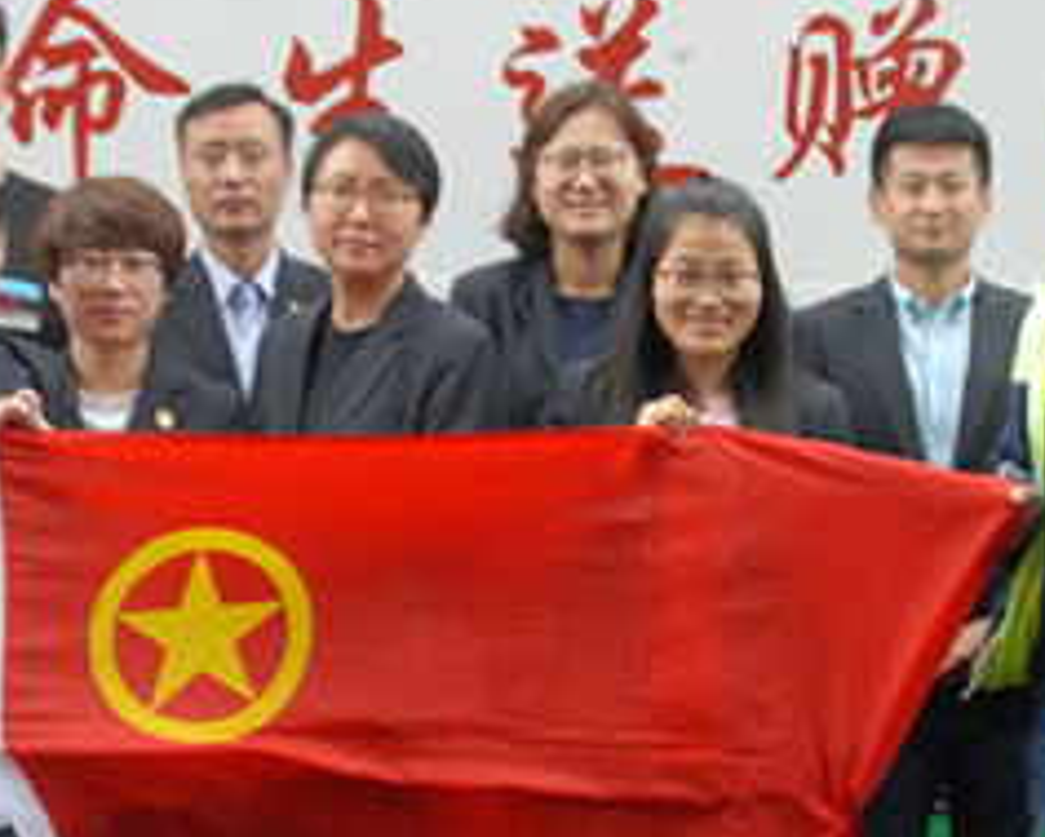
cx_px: 527
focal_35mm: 100
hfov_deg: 19.2
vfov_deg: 15.4
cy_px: 531
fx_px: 3094
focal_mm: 28
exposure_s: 1/100
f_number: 4.5
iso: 640
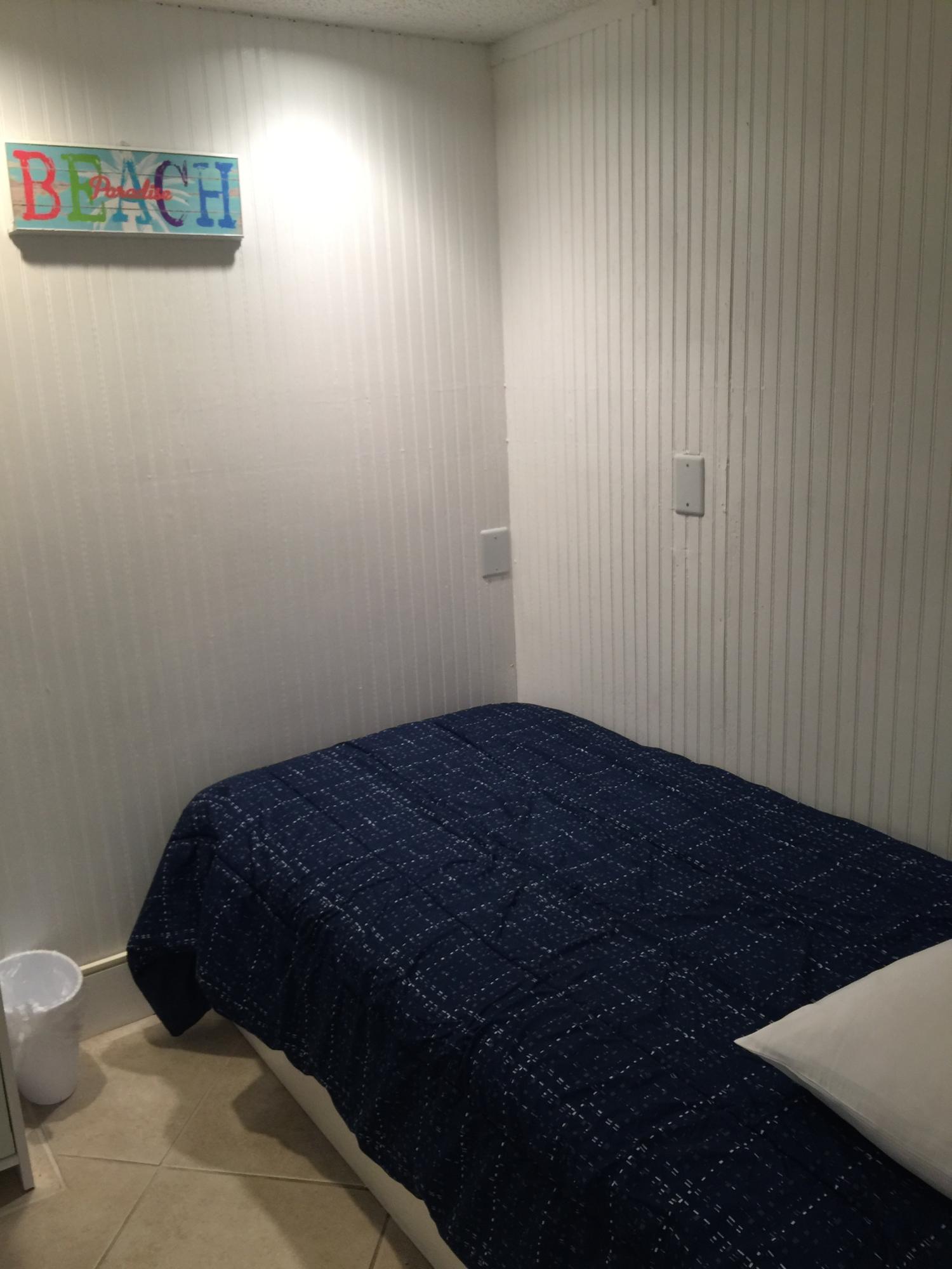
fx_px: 1063
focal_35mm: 29
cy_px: 634
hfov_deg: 48.2
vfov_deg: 61.7
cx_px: 476
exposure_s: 1/15
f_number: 2.2
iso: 40
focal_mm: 4.15
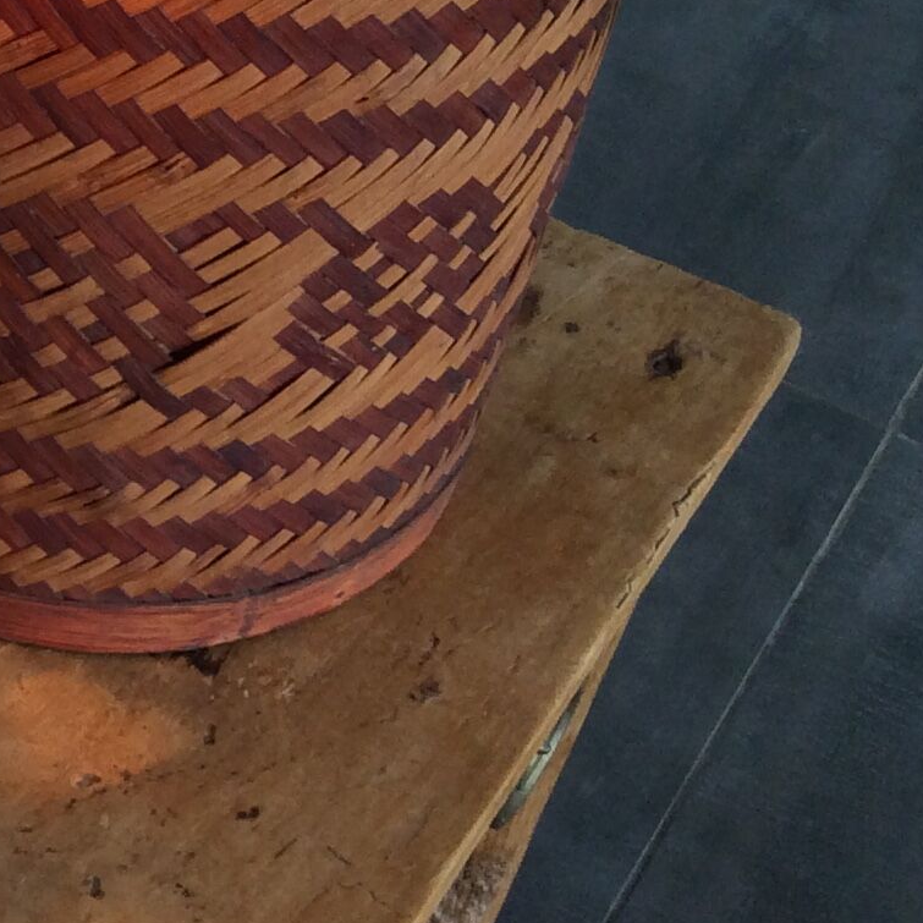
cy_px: 275
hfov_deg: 16.0
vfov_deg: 17.9
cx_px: -559
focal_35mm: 97
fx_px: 2926
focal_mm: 3.3
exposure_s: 1/50
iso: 40
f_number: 2.4
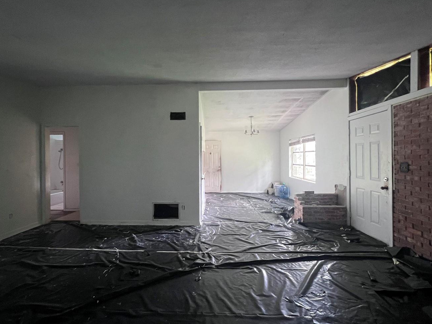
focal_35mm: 16
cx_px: 201
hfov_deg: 94.3
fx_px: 200
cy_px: 158
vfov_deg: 78.1
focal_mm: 1.57
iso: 400
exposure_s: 1/60
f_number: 1.8
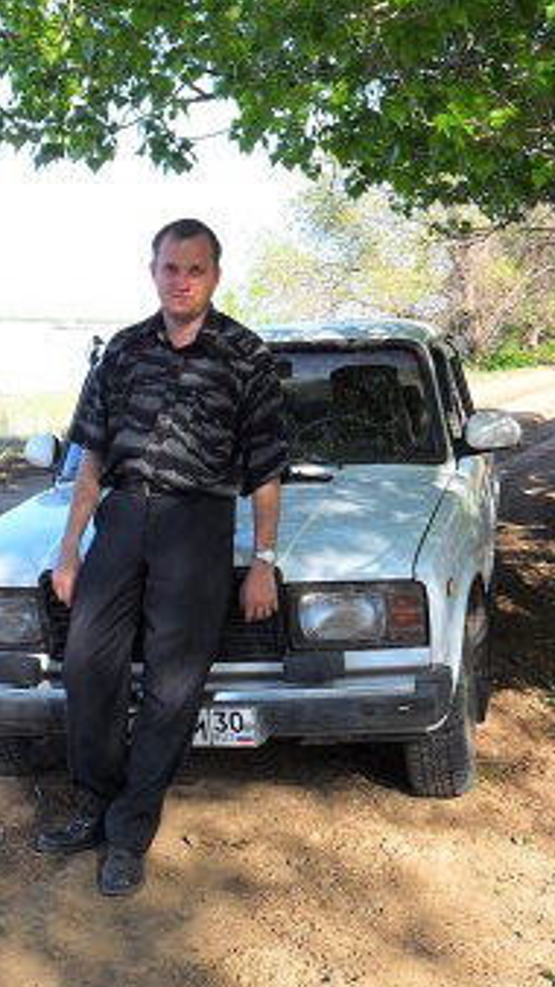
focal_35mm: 49
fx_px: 1283
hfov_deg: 24.3
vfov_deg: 42.1
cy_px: 502
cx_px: 188
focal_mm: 7.8
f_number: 4.5
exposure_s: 1/250
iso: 100
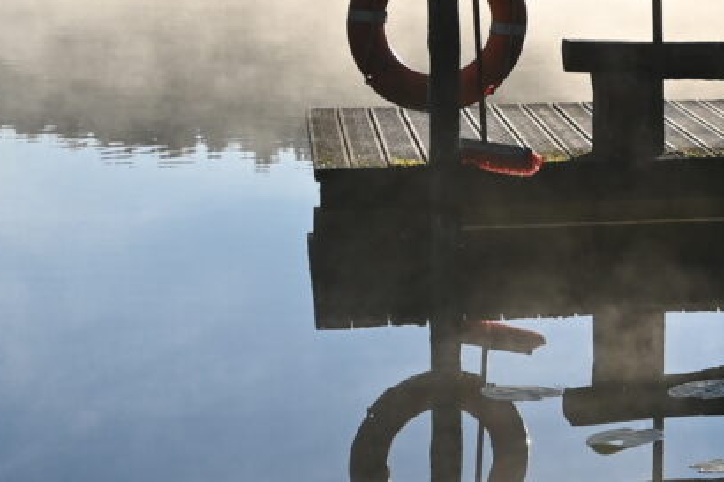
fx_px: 2696
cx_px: 1358
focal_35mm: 134
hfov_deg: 13.5
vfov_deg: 10.1
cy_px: -49
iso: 100
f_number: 8
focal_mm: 21.5
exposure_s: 1/320
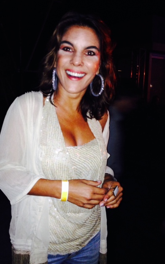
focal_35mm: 38
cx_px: 67
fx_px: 273
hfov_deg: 33.5
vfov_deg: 51.5
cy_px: 133
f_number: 2.4
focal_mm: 4.28
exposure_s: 1/16
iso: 200
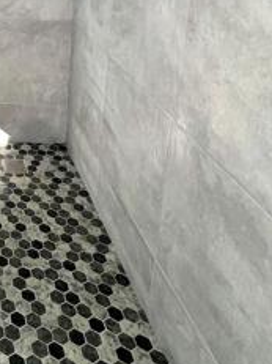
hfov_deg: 30.4
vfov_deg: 42.6
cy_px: -17
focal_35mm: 36
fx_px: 378
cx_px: -90
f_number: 1.8
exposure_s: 1/1672
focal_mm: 1.57
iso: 32
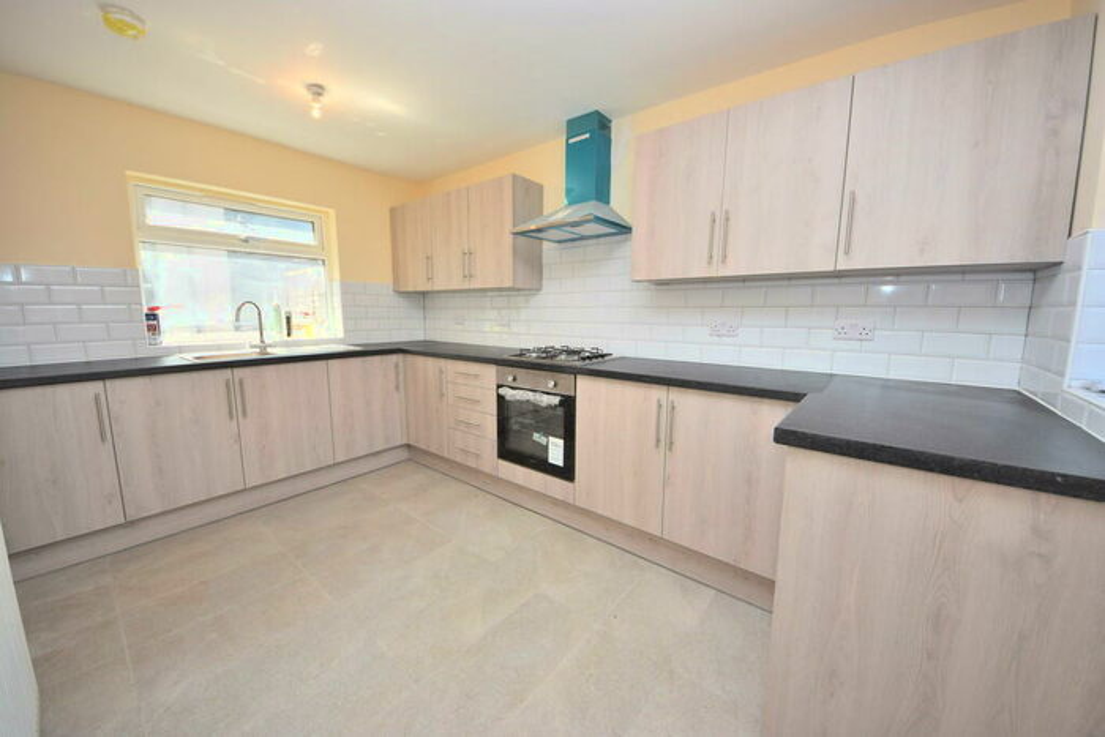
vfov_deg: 63.2
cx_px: 552
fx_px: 599
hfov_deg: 85.4
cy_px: 368
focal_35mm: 20
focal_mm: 13
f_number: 5.6
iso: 160
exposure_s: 1/125
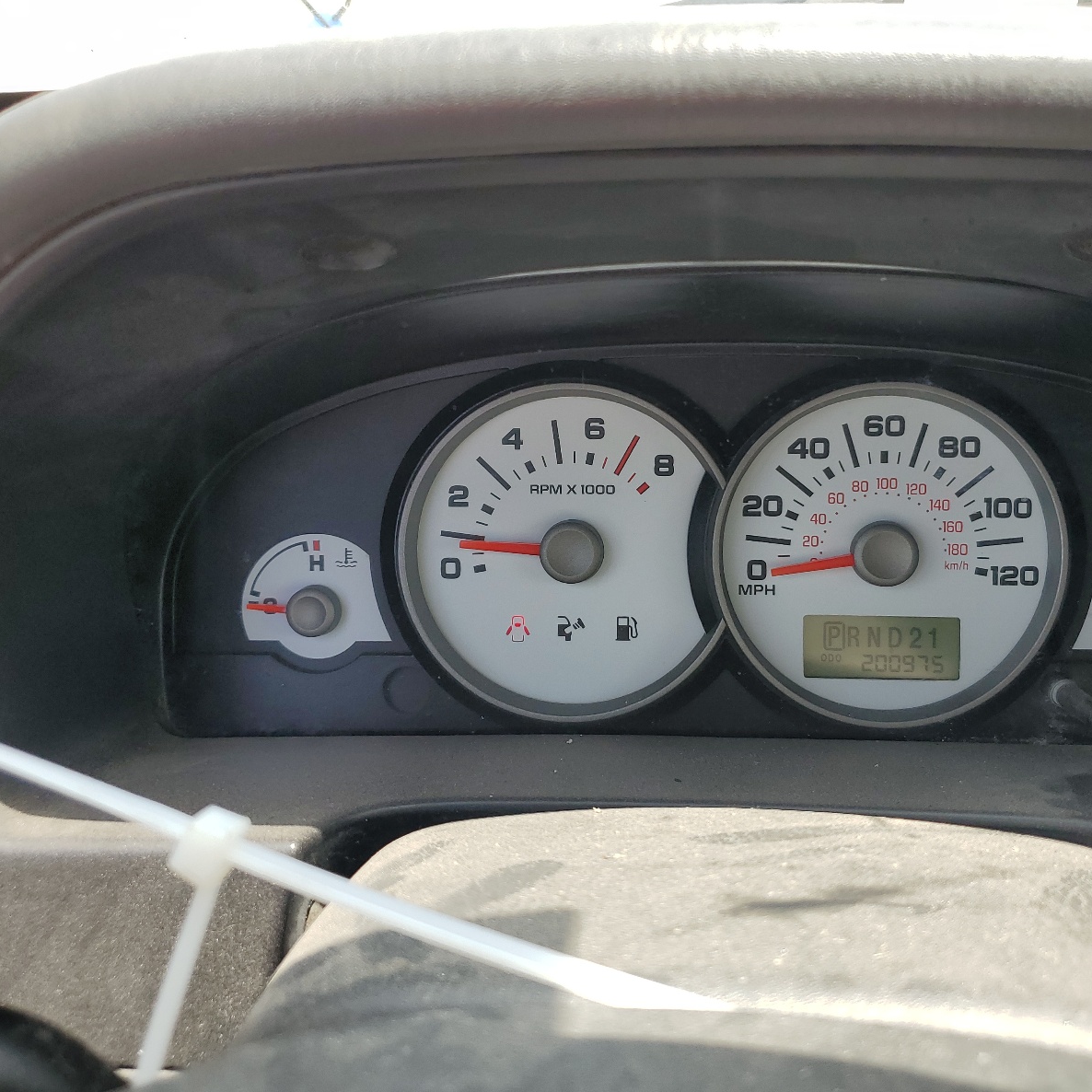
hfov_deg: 52.1
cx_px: 661
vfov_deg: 52.5
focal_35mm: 31
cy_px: 547
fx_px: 1106
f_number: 1.5
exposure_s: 1/625
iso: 50
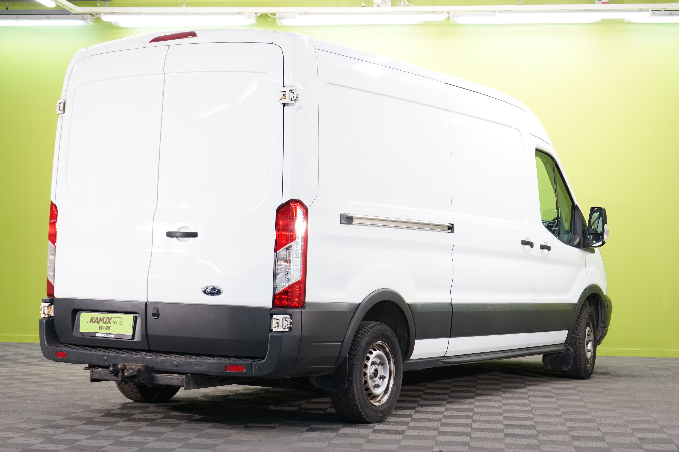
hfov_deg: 28.8
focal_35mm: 70
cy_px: 226
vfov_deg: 19.5
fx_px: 1320
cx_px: 340
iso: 500
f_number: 5.6
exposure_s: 1/25
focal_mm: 70
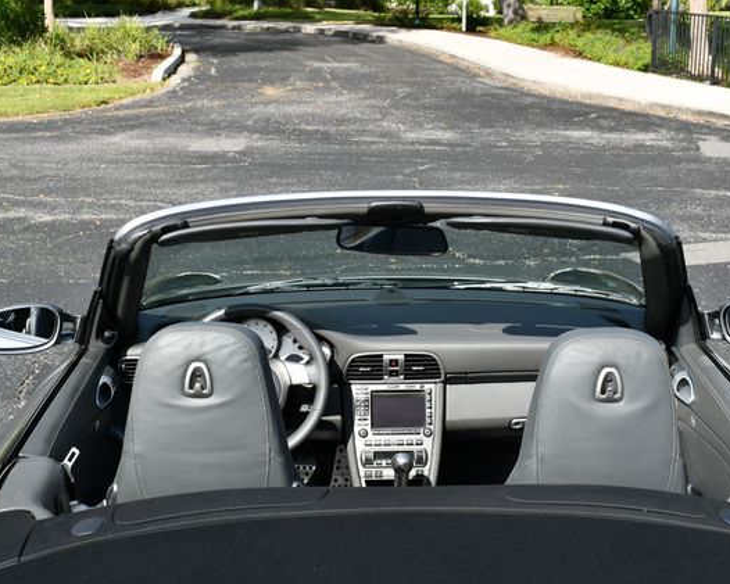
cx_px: 391
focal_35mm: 64
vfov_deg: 23.9
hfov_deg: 29.6
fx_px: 1383
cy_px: 295
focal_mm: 28
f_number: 8
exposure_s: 1/250
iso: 110
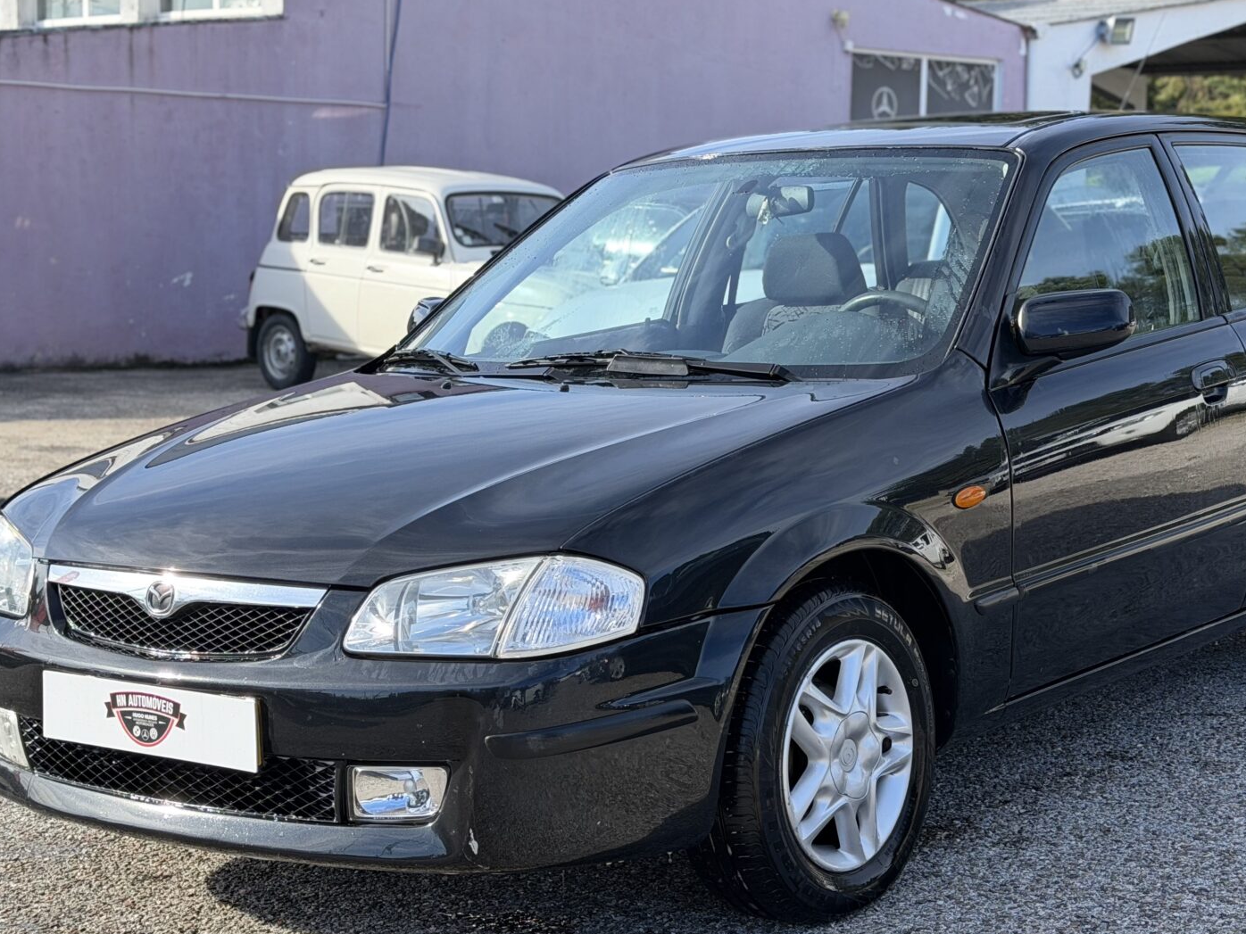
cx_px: 710
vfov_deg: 22.3
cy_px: 476
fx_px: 2376
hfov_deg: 29.4
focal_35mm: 66
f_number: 1.78
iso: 100
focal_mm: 6.76
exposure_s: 1/636
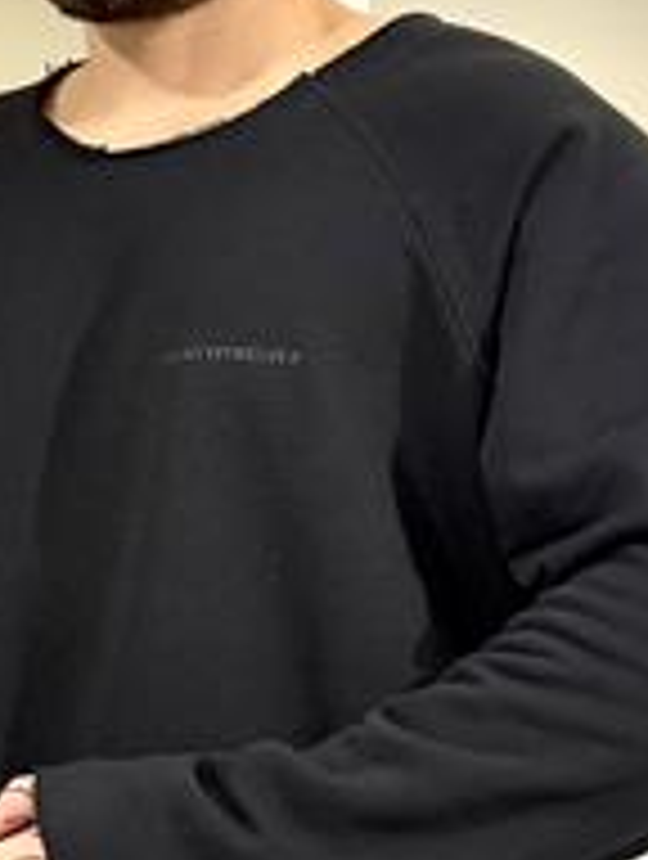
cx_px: 180
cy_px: 513
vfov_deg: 16.8
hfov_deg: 12.7
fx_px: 2911
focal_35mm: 117
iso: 160
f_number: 1.78
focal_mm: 6.76
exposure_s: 1/100
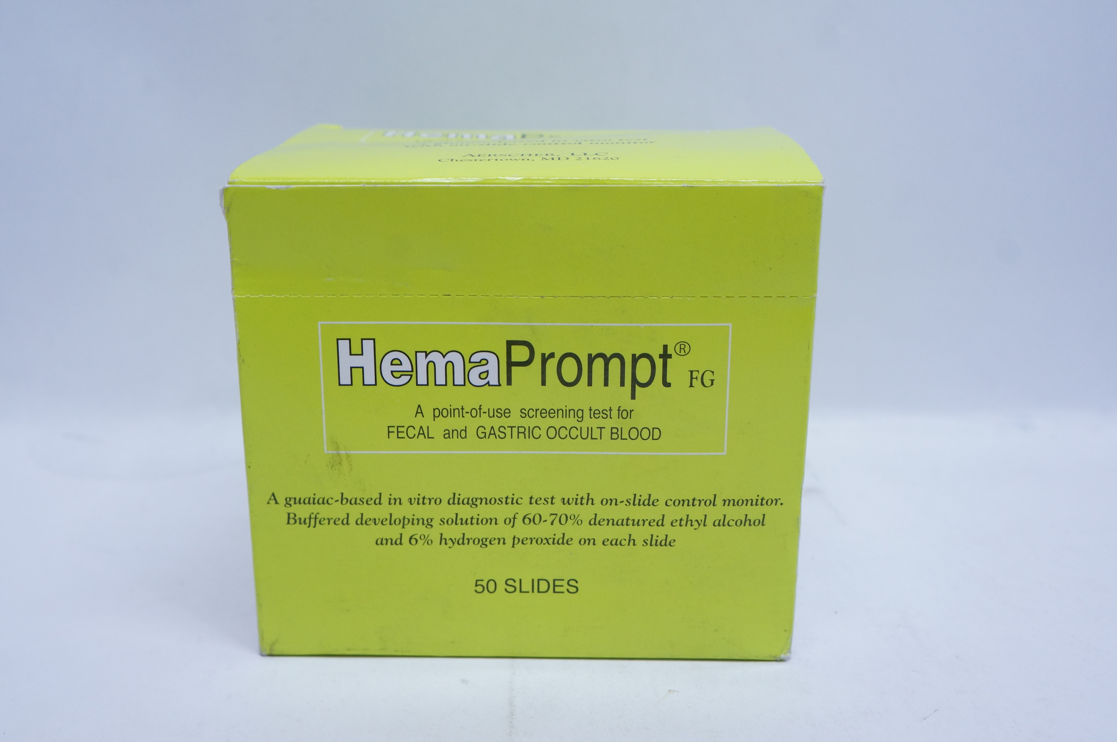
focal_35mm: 39
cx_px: 558
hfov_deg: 49.6
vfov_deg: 34.1
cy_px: 371
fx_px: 1209
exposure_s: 1/60
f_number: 7.1
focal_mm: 26
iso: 800
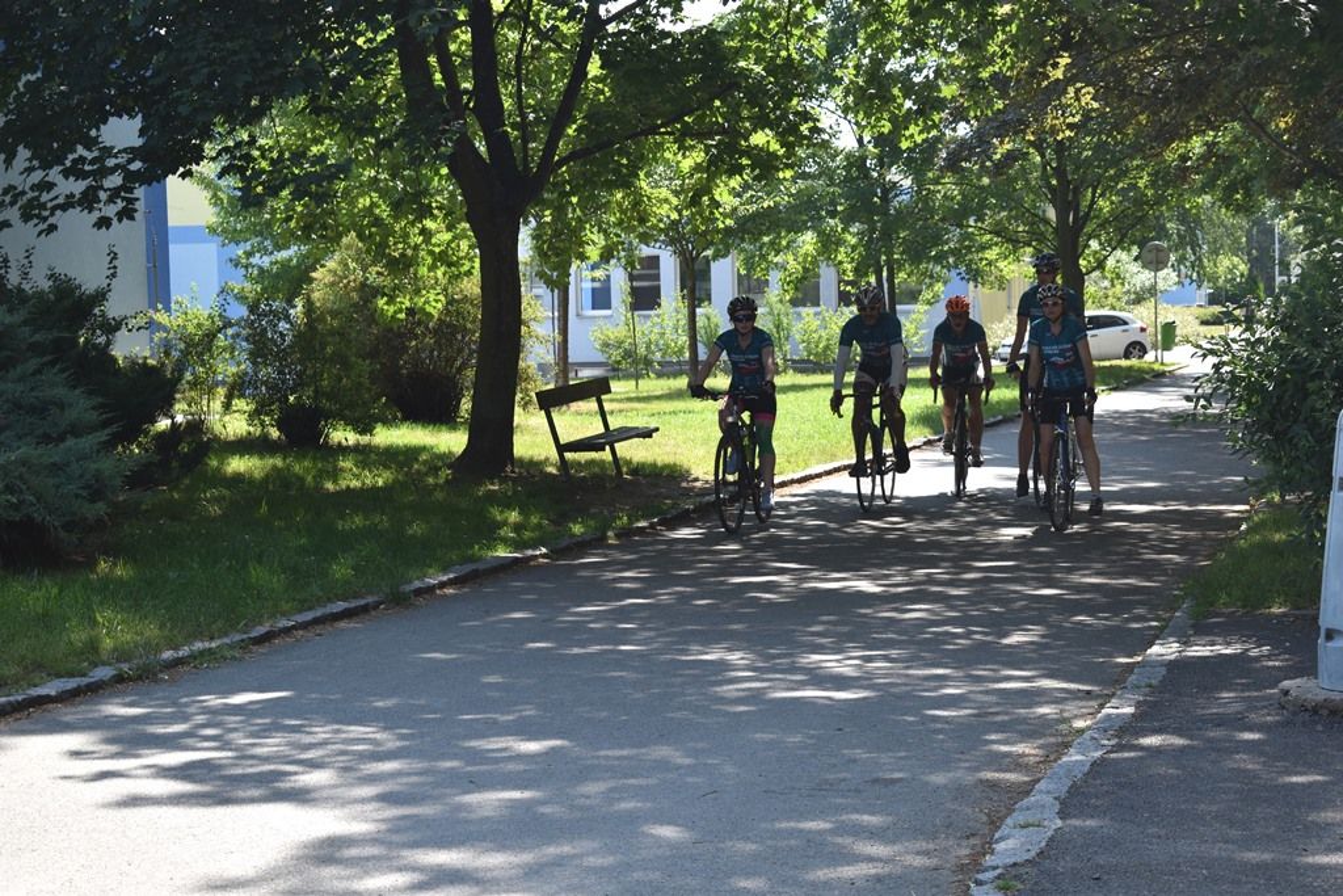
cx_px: 672
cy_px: 448
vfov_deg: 16.6
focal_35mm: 82
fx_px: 3078
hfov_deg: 24.6
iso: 100
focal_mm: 55
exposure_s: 1/160
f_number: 6.3
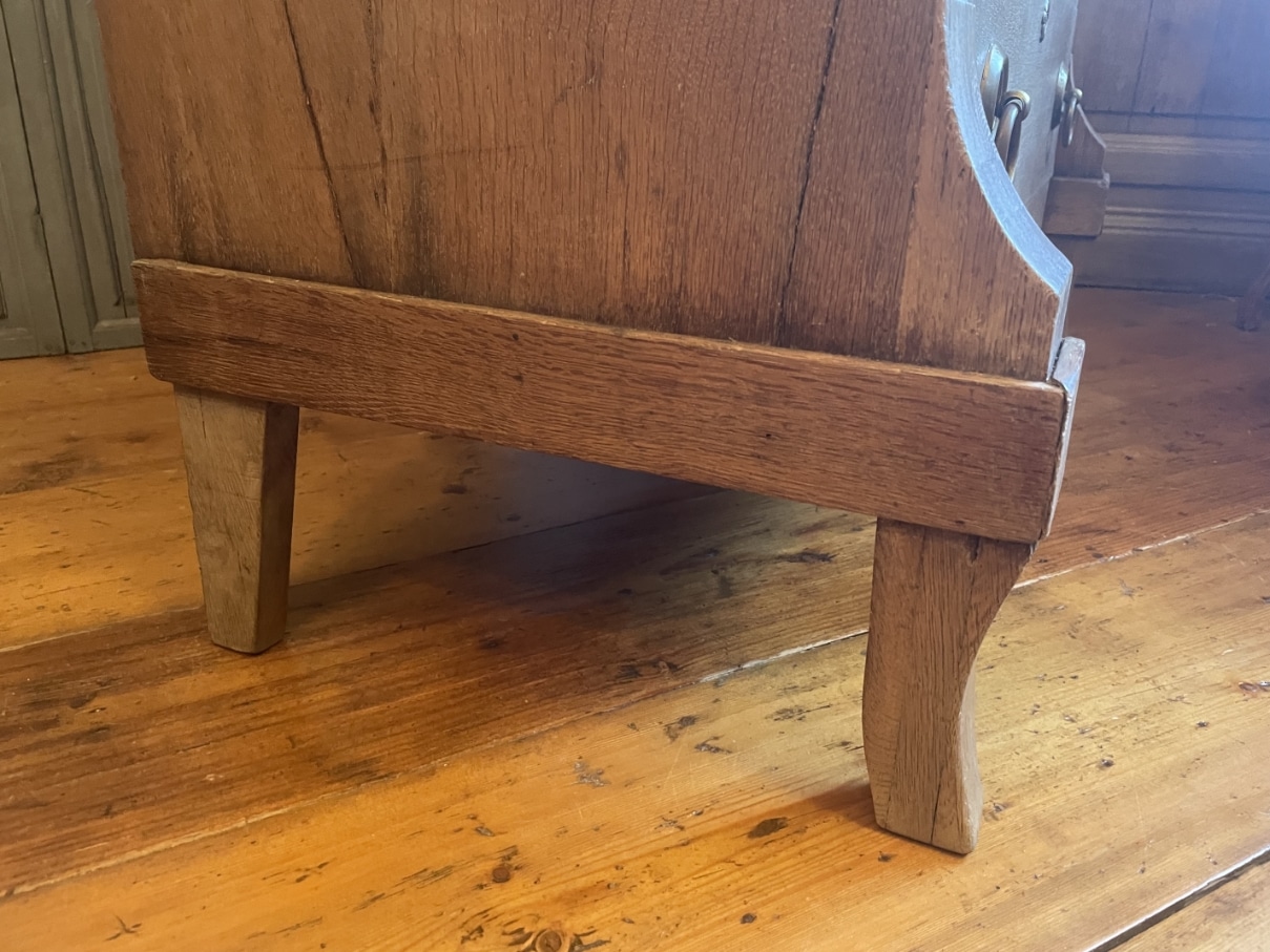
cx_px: 635
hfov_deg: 67.3
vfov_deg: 53.1
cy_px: 476
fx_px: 954
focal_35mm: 26
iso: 500
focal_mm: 4.2
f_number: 1.6
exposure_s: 1/25
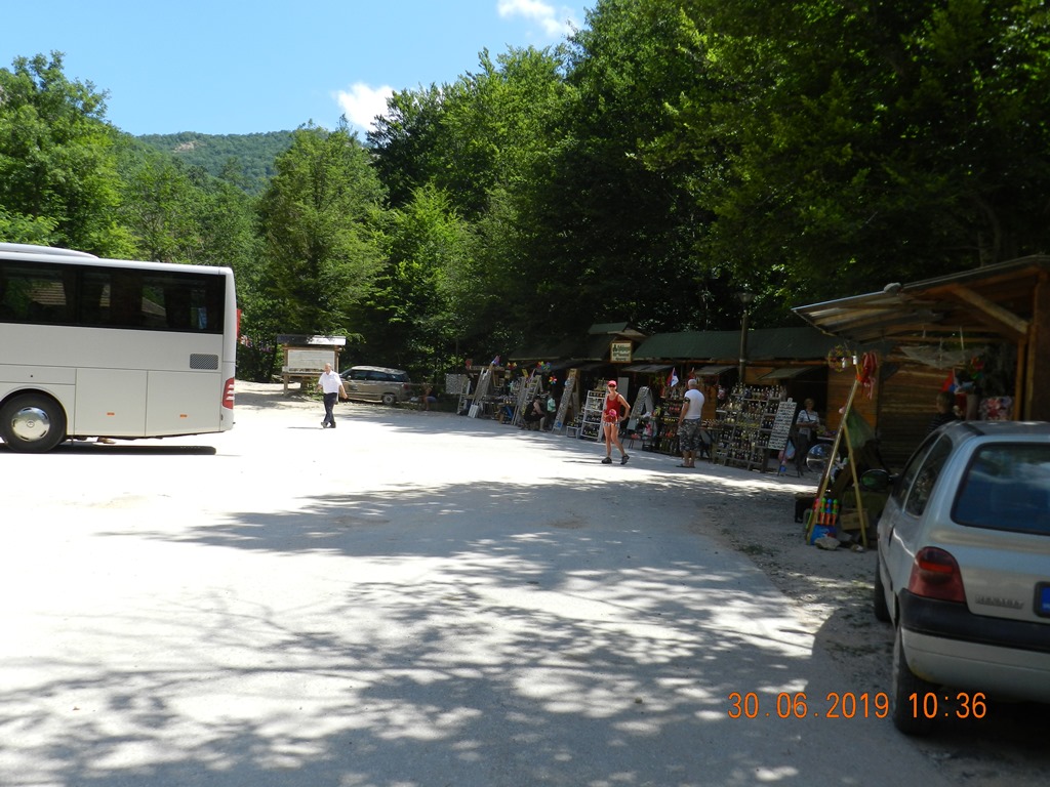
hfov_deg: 56.8
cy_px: 394
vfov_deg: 44.2
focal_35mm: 32
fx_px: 971
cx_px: 525
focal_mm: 5.6
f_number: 3.7
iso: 160
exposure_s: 1/800
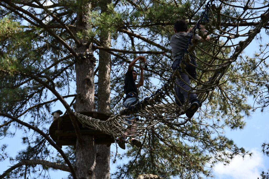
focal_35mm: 157
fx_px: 1173
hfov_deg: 13.1
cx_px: 134
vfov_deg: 8.7
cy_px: 90
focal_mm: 105
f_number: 8
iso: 110
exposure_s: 1/250
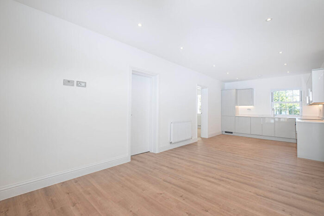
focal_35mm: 15
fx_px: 135
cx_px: 162
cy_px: 108
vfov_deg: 77.4
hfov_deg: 100.4
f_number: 6.4
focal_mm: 10
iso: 320
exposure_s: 1/80
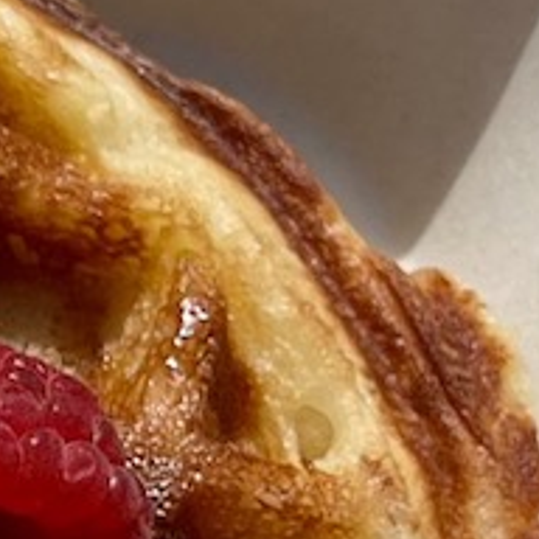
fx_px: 3382
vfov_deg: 9.1
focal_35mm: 192
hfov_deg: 8.5
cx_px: -660
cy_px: 124
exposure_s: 1/7407
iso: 32
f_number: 1.6
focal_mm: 5.1
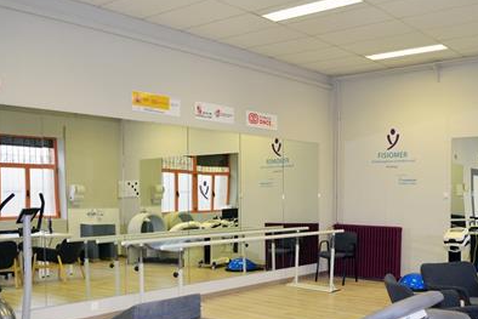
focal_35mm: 41
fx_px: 545
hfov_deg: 47.3
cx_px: 263
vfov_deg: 32.2
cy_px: 226
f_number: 3.5
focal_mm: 18
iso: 500
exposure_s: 1/60
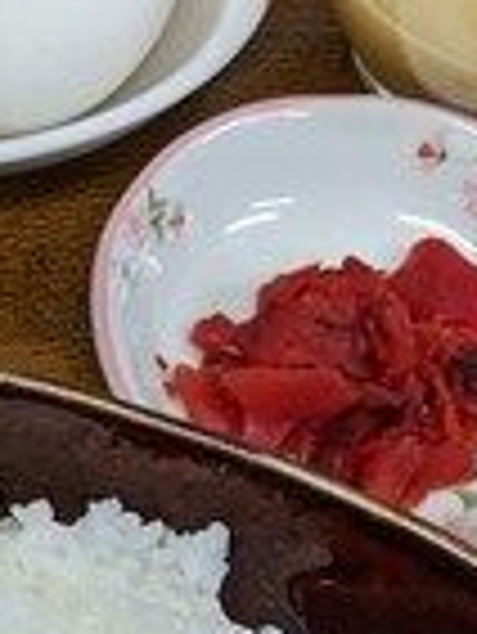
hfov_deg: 15.2
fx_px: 1541
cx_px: -387
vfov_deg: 23.2
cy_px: 382
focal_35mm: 84
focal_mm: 4.44
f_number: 1.8
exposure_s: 1/30
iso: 63
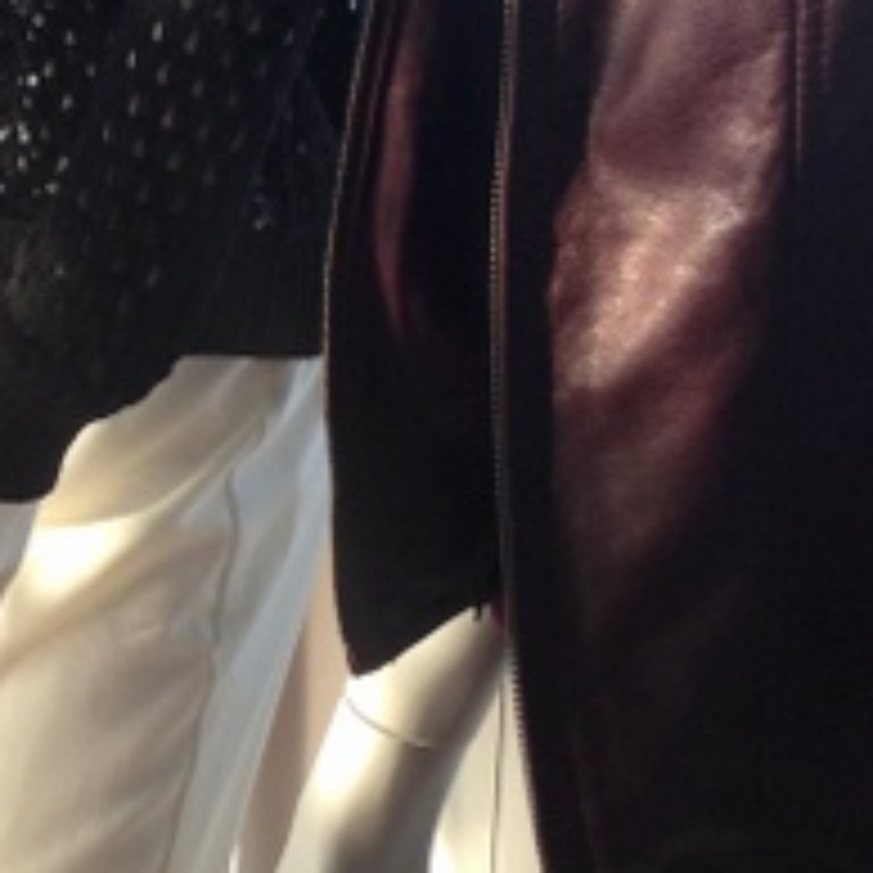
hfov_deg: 14.2
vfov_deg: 14.5
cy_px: 446
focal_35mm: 120
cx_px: -130
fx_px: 3424
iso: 50
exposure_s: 1/30
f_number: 2.4
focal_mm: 4.12
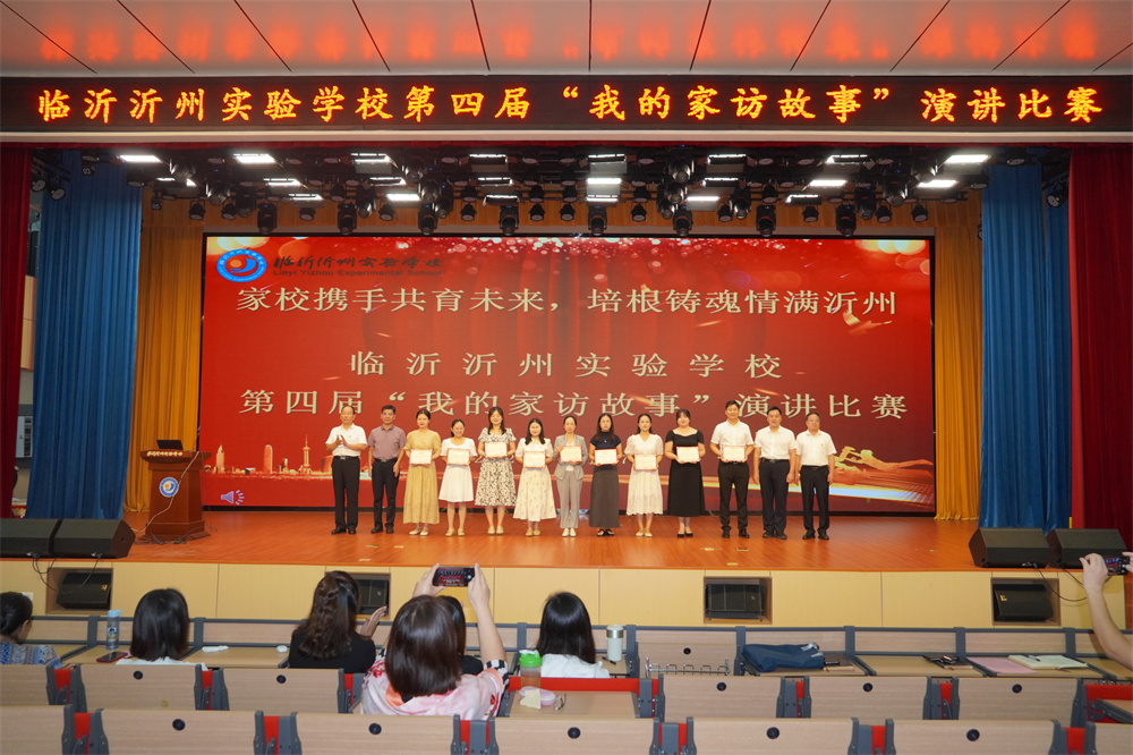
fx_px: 849
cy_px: 378
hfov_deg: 67.4
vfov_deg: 47.9
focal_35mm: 27
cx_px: 566
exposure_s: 1/160
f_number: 4
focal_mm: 18
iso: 640
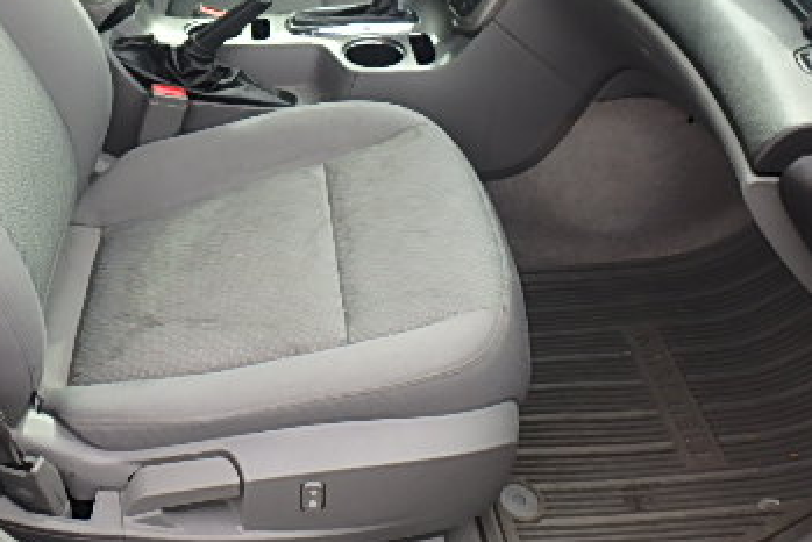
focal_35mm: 40
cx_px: 277
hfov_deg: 47.7
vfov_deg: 31.8
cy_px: 51
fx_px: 903
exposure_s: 1/80
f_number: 3.5
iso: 125
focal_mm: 3.7
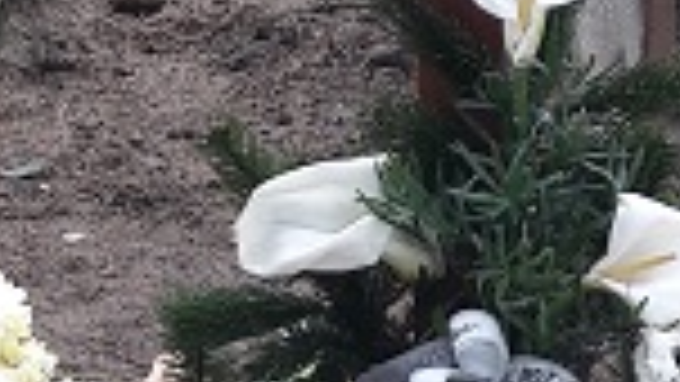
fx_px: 3102
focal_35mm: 172
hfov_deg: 12.5
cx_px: 482
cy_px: 312
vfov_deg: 7.1
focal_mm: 3.7
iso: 40
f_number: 1.9
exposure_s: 1/187
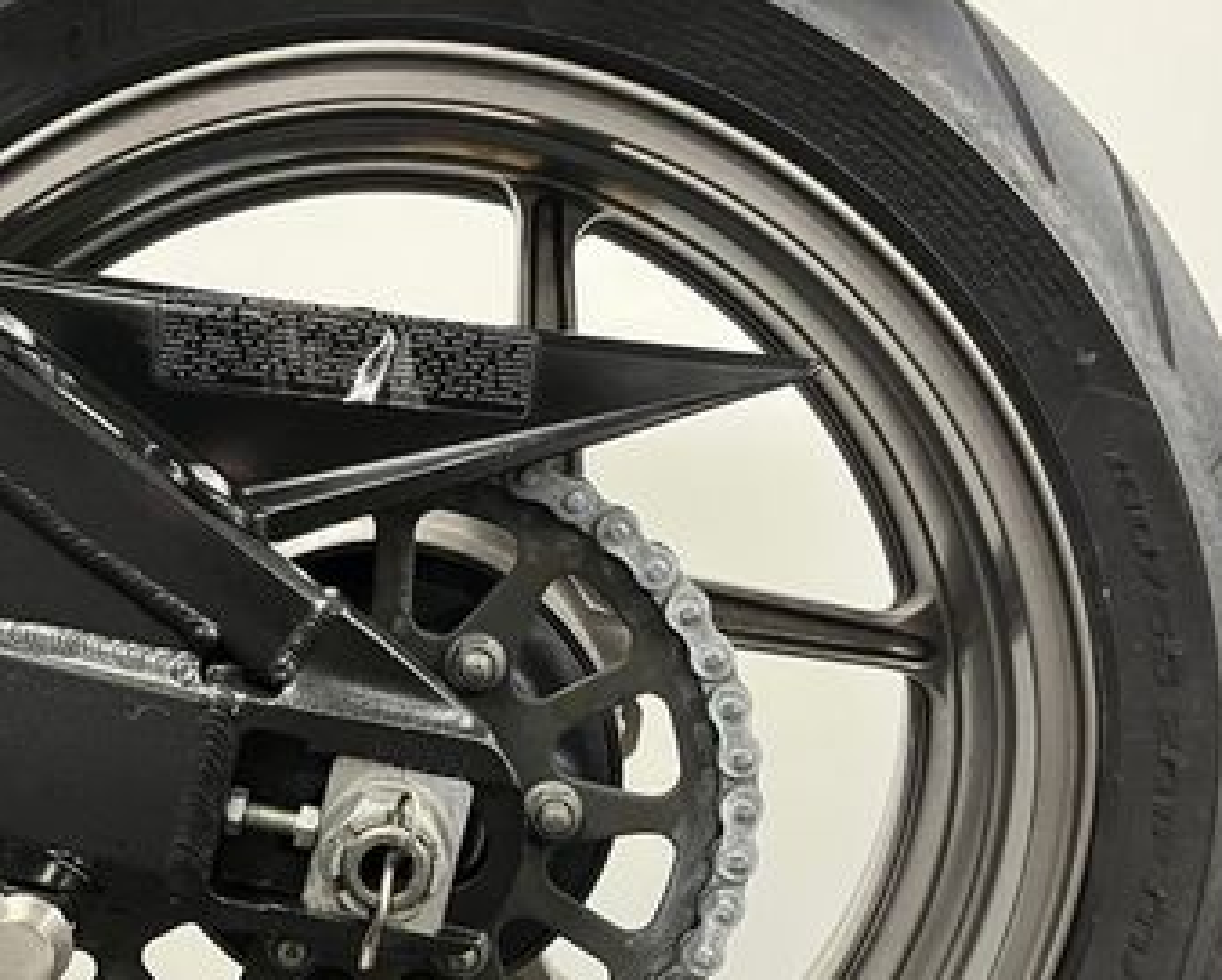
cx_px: 343
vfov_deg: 31.1
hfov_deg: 38.0
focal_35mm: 48
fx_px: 1737
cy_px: 691
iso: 400
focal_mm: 5.1
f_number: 1.6
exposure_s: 1/33
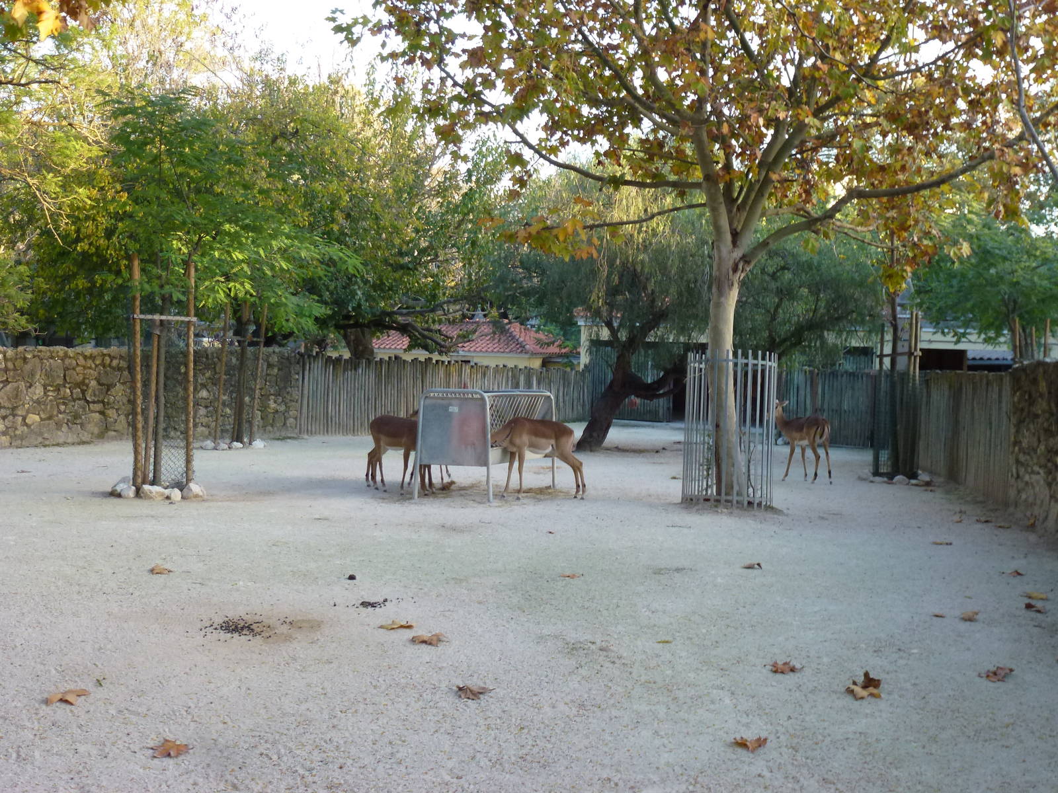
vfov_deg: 32.2
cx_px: 529
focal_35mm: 45
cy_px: 396
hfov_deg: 42.1
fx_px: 1375
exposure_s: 1/80
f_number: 4
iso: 250
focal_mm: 8
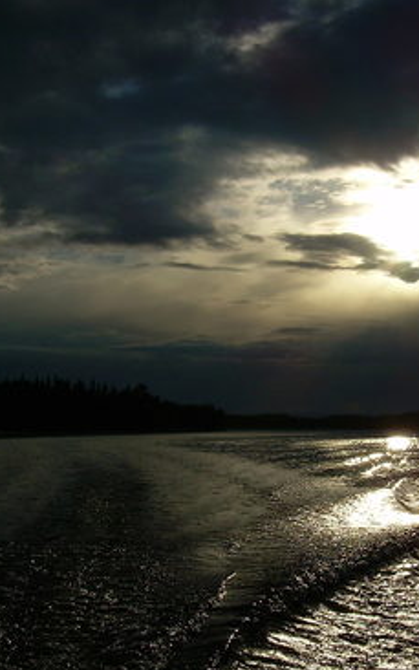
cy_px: 382
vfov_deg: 31.0
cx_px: 381
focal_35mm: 66
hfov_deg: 19.4
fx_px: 1205
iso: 50
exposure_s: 1/2000
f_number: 4.6
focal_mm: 6.3
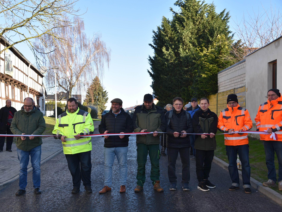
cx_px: 121
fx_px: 342
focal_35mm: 42
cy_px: 108
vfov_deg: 34.3
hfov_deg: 44.7
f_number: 6.3
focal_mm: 38
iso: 100
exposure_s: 1/160
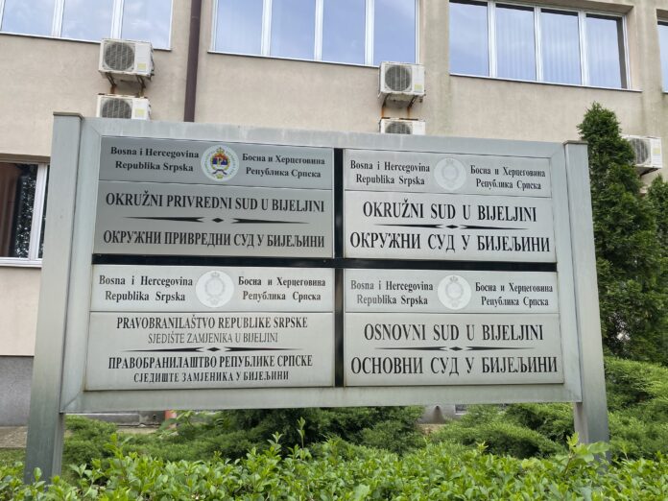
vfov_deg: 53.1
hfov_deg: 67.3
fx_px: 502
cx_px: 334
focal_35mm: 26
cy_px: 250
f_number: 1.8
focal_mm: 4.25
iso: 32
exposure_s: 1/620
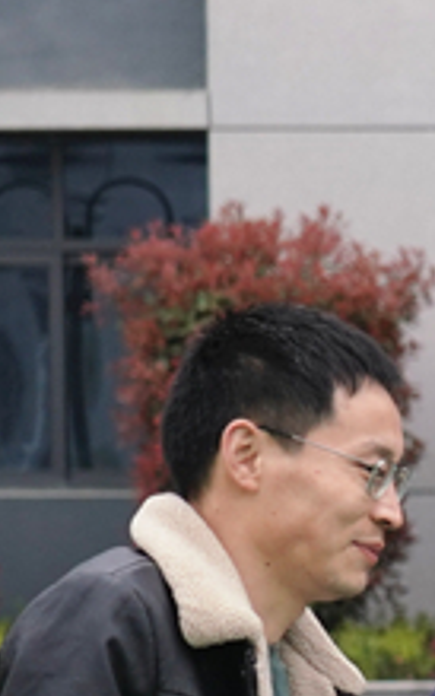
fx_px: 6881
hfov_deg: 3.4
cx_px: 1842
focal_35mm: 363
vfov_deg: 5.8
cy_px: 836
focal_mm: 52
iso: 500
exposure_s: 1/400
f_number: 4
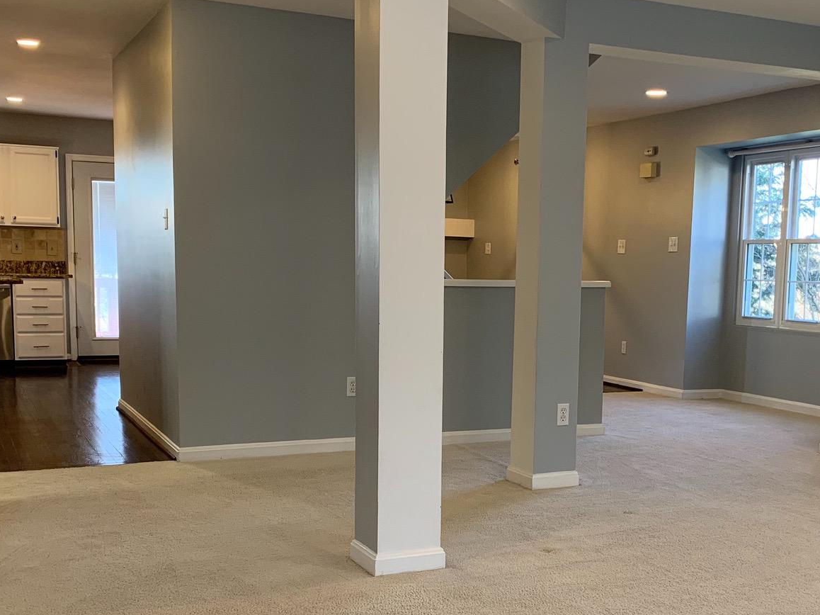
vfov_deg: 31.2
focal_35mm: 46
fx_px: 1089
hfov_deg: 40.8
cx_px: 537
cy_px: 428
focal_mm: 4.25
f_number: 1.8
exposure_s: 1/60
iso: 80
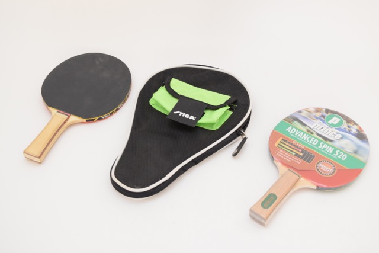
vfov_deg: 28.1
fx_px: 505
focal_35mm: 48
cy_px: 126
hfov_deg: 41.1
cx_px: 190
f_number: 5.6
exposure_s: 1/125
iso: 1600
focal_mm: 32
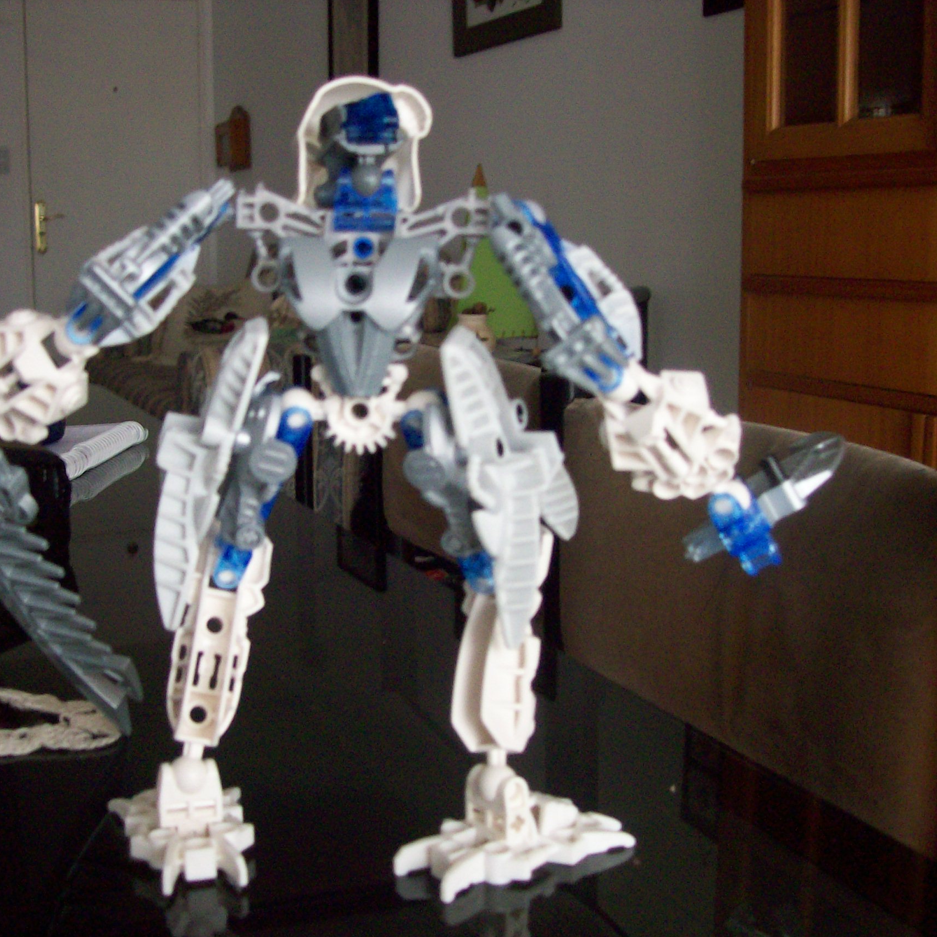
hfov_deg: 39.1
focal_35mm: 43
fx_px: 1317
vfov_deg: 39.2
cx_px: 394
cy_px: 464
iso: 160
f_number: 2.7
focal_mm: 6
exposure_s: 1/11.3
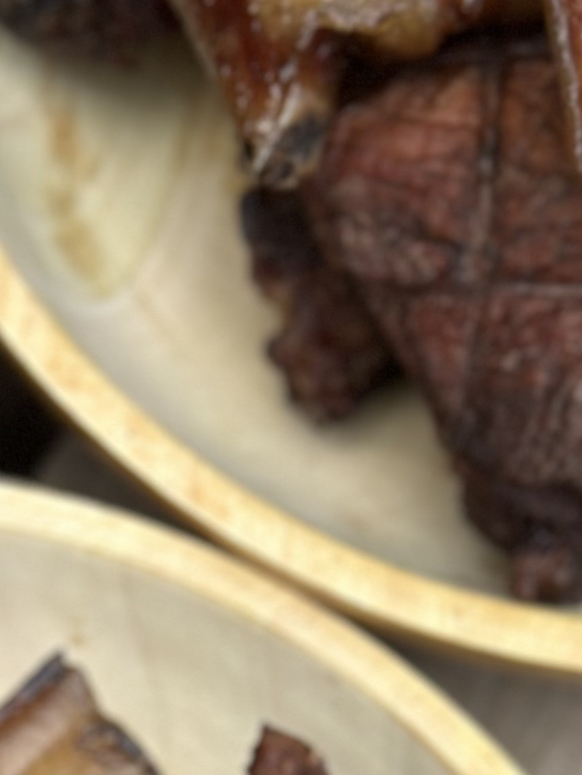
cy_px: 1260
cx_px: -131
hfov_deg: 8.6
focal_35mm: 170
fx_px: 3810
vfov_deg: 11.1
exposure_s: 1/1376
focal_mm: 6.86
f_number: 1.78
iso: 80
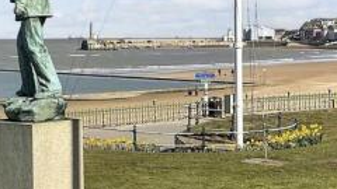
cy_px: 55
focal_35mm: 90
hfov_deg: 23.6
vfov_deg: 13.4
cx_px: 131
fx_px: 804
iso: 16
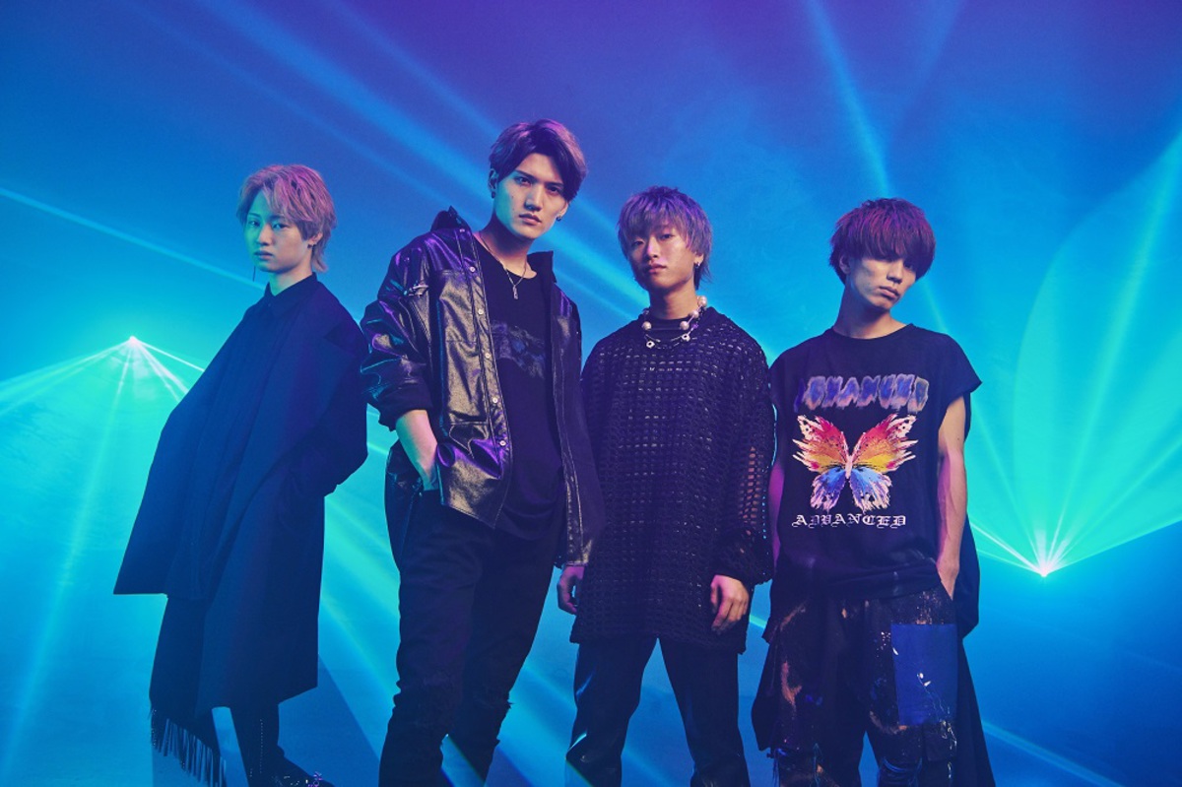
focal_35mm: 46
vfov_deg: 29.2
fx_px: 1510
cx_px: 591
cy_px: 394
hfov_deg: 42.8
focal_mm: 46
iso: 1600
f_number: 7.1
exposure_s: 1/50
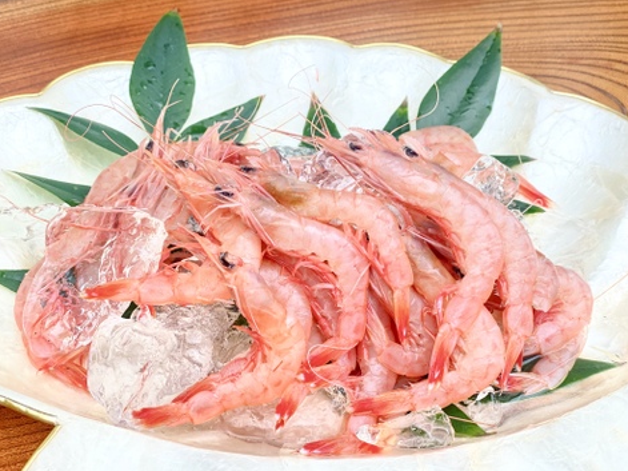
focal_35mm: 53
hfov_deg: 36.2
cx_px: 311
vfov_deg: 27.5
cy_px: 235
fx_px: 961
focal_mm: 6
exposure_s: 1/120
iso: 50
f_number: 2
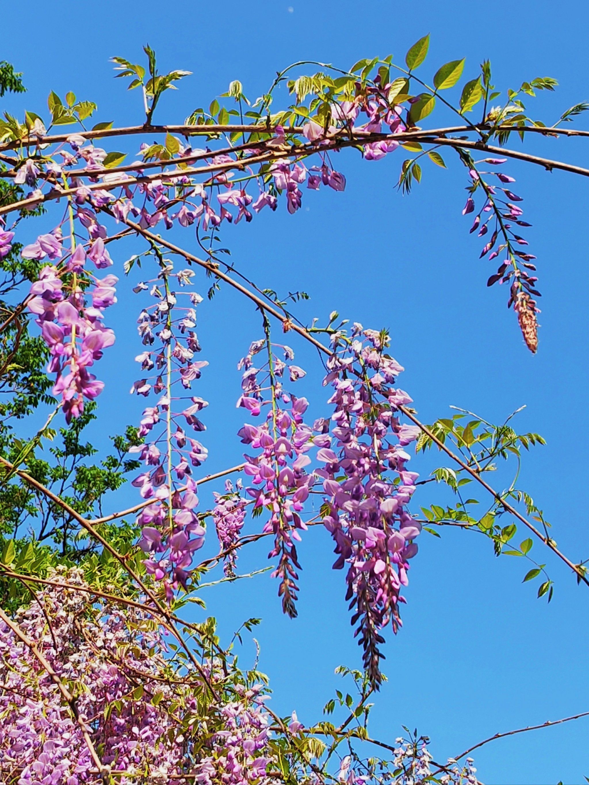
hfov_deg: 24.0
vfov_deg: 31.7
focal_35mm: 61
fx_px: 1384
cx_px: 294
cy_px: 392
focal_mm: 5.52
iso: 101
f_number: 1.9
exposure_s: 1/1667
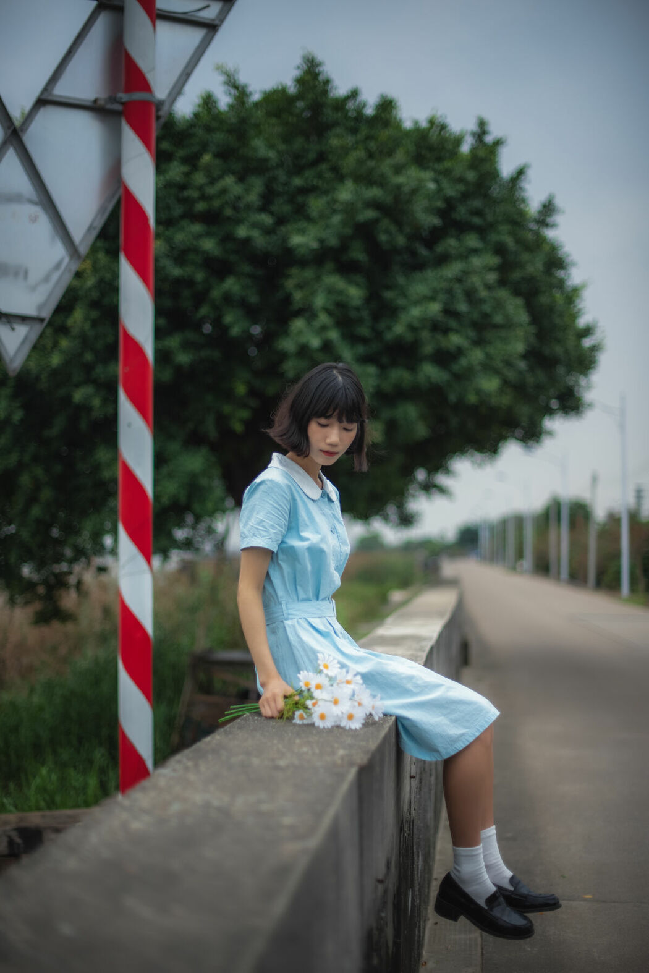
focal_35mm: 50
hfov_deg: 27.0
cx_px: 324
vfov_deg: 39.6
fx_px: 1351
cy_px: 486
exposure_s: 1/800
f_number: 1.4
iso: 160
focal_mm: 50
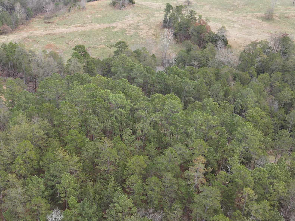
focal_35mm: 47
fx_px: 401
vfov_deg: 30.8
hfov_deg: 39.6
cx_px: 83
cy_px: 137
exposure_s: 1/60
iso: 100
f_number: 2.8
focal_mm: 4.5
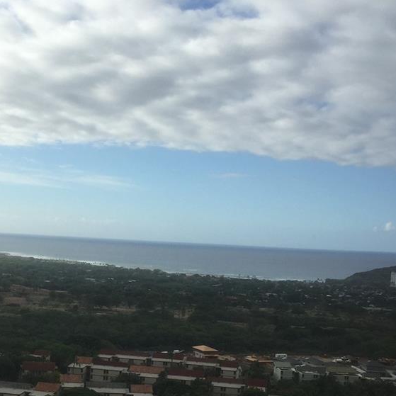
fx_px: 712
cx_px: 125
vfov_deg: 30.7
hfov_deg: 30.8
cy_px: 288
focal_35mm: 55
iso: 32
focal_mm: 4.15
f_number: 2.2
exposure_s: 1/1721
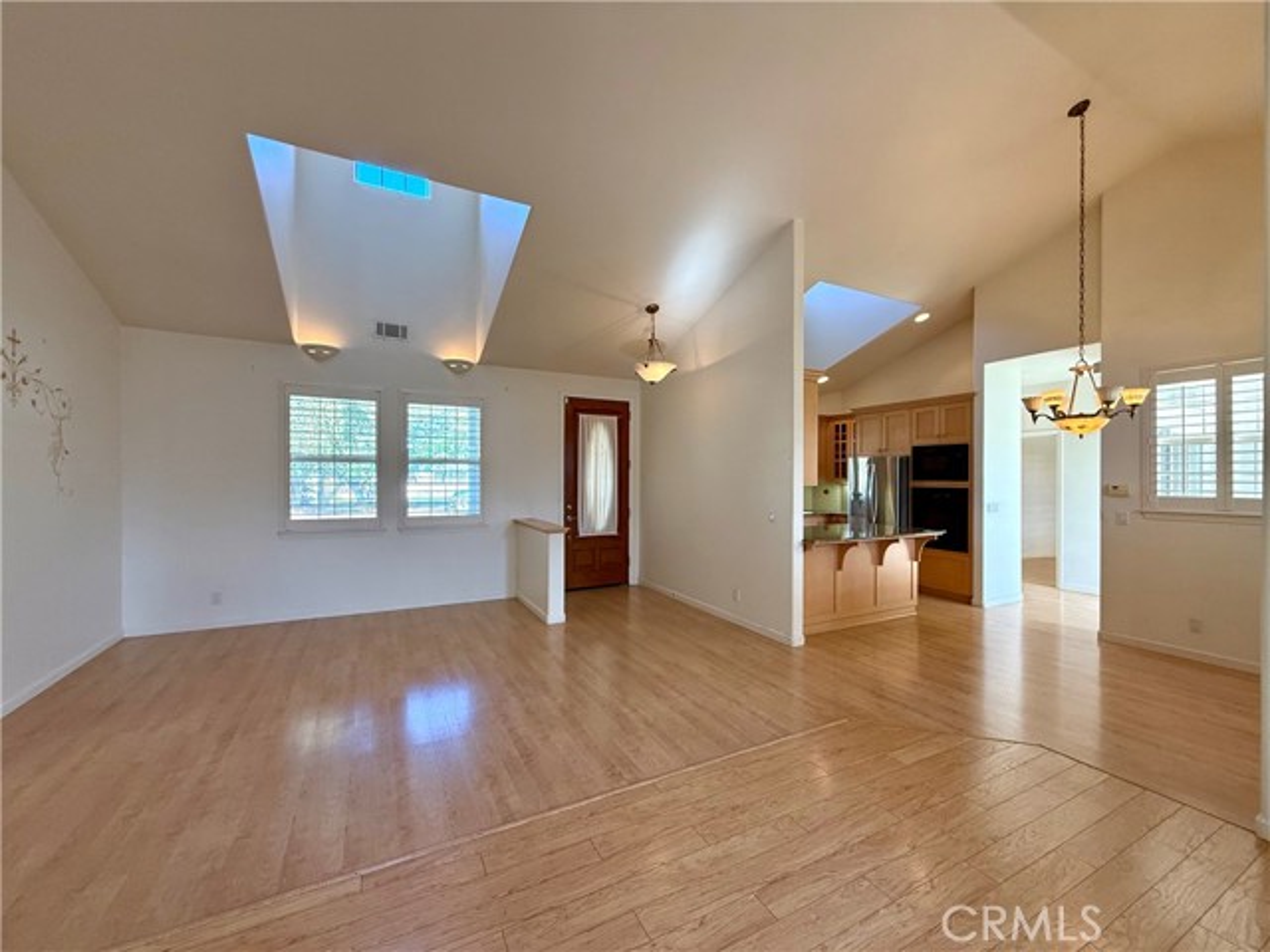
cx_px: 635
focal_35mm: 14
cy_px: 476
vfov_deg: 85.7
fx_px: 514
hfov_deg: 102.1
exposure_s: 1/120
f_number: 2.2
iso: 160
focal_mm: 2.22
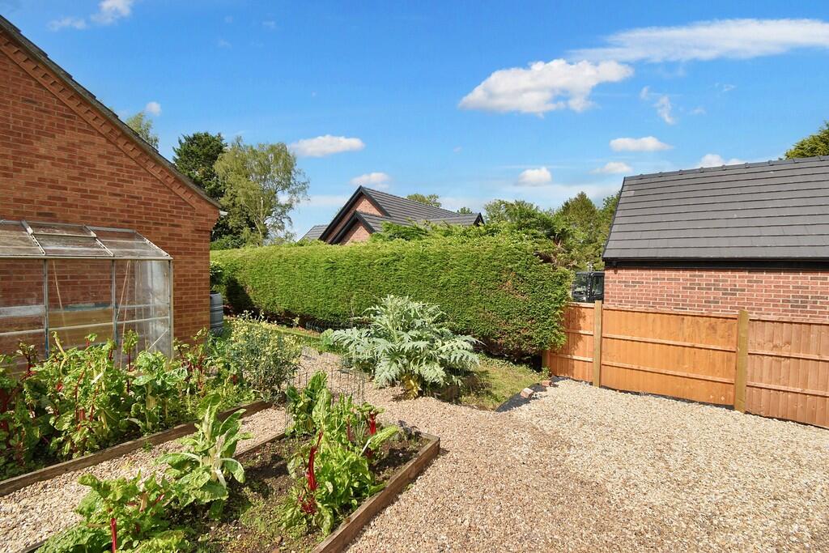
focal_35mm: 15
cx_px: 414
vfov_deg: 77.3
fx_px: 345
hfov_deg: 100.4
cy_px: 276
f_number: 9
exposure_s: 1/320
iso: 100
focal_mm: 10
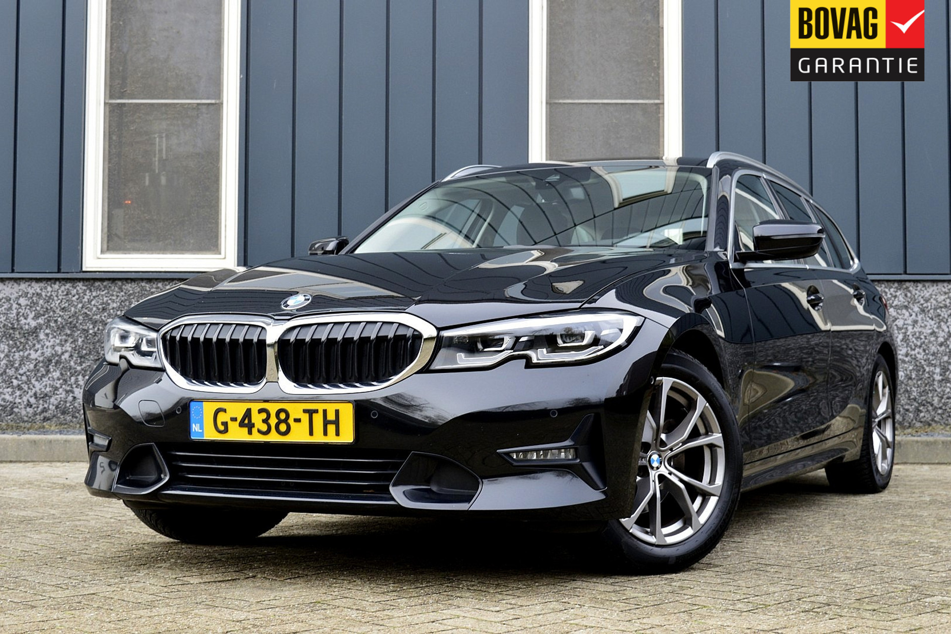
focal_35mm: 57
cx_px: 476
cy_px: 317
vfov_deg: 23.8
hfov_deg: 35.1
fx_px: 1506
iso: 400
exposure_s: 1/80
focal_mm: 38
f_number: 8
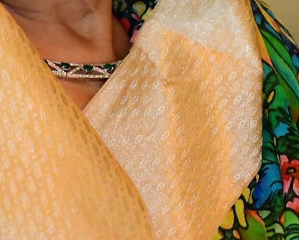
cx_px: 42
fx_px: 13748
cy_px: -32
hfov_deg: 1.2
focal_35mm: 1553
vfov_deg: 1.0
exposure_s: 1/125
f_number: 2.8
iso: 2500
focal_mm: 200
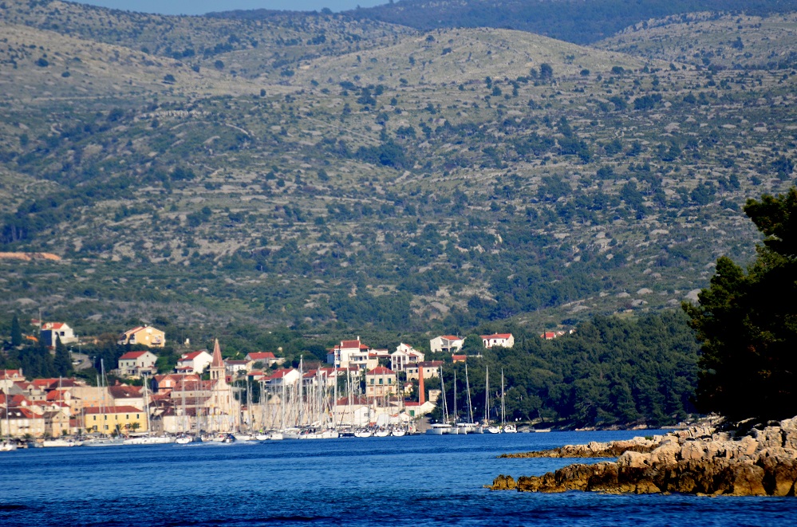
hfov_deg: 4.6
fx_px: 9939
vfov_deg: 3.0
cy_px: 264
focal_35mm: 450
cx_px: 398
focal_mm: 300
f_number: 5.6
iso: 400
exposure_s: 1/2000
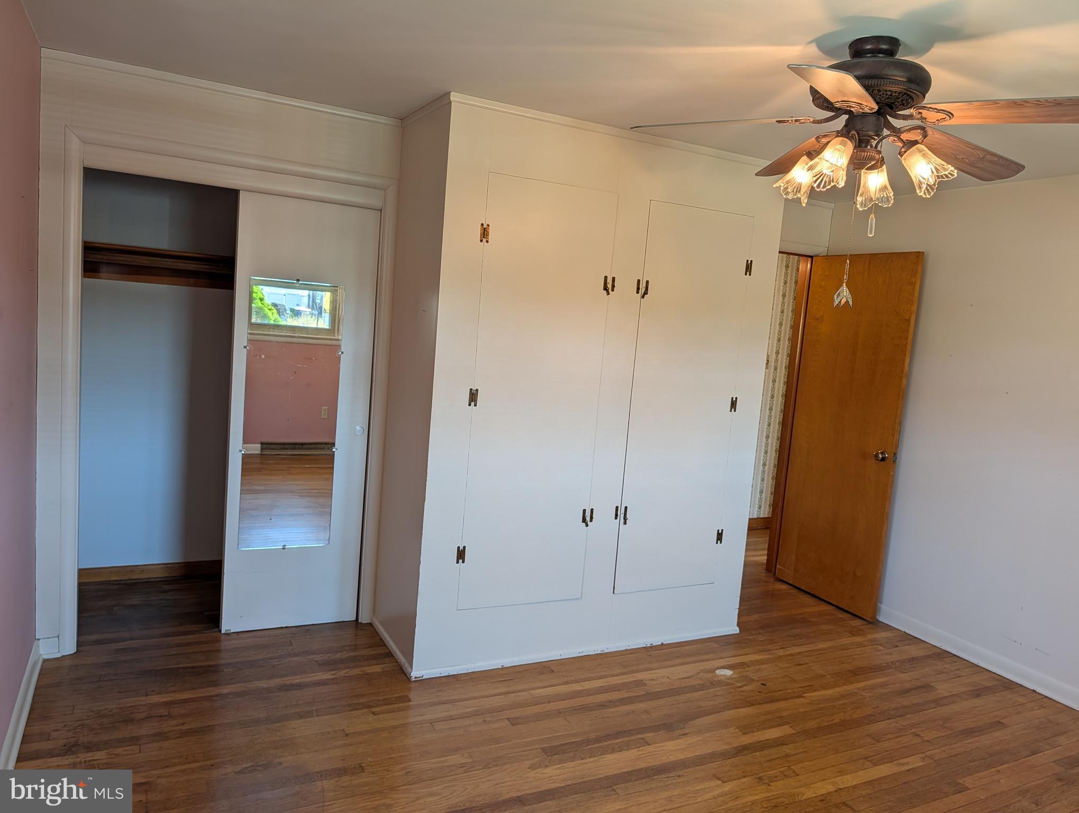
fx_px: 749
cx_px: 540
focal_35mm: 24
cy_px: 406
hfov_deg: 71.5
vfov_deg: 56.9
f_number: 1.68
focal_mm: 6.9
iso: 78
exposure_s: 1/201
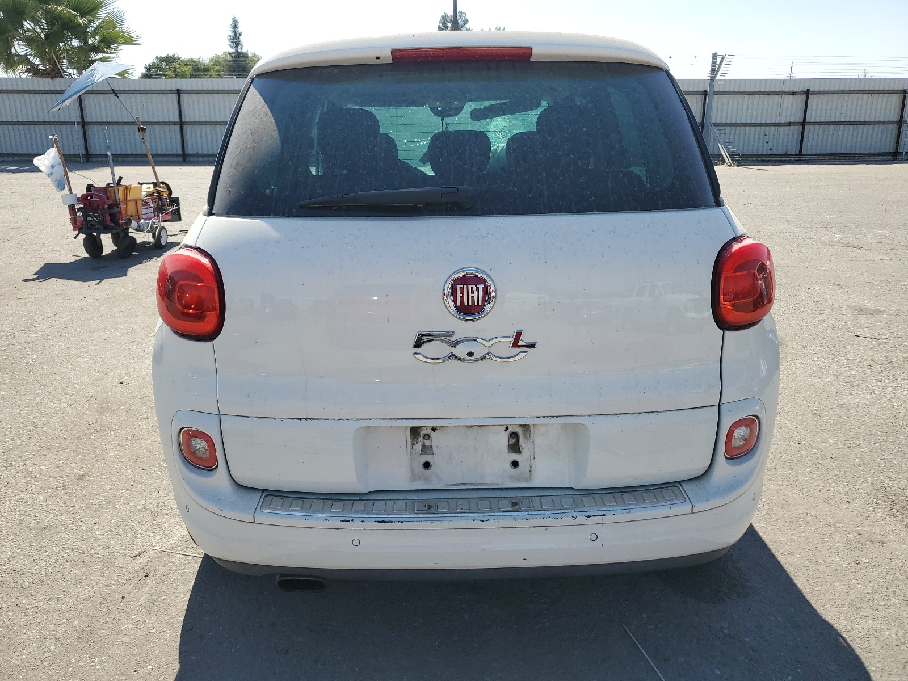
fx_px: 682
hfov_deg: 67.3
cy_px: 340
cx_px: 454
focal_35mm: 26
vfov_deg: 53.1
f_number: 1.5
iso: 50
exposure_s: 1/2500
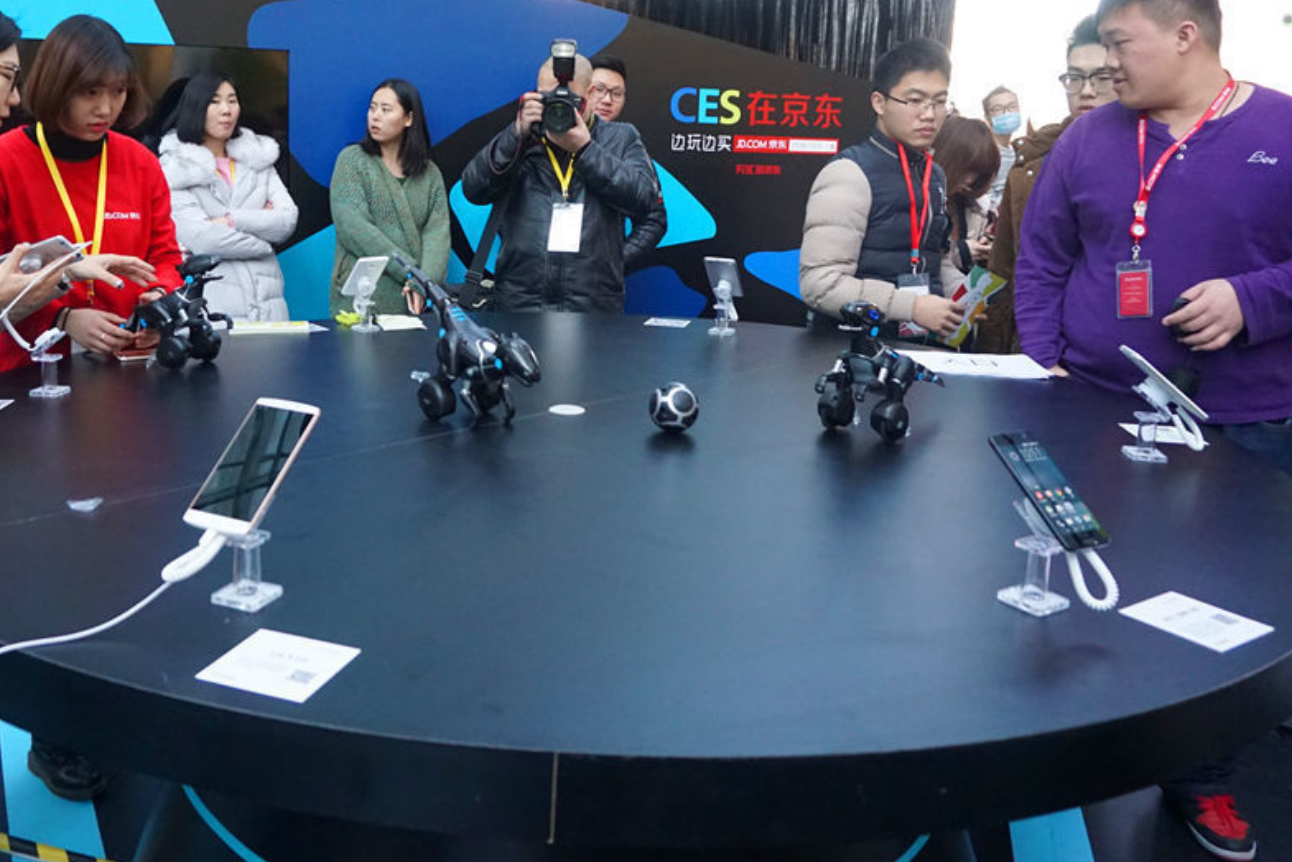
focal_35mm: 33
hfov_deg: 56.7
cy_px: 280
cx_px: 504
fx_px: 1185
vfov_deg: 39.5
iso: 2000
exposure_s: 1/160
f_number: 3.5
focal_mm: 16
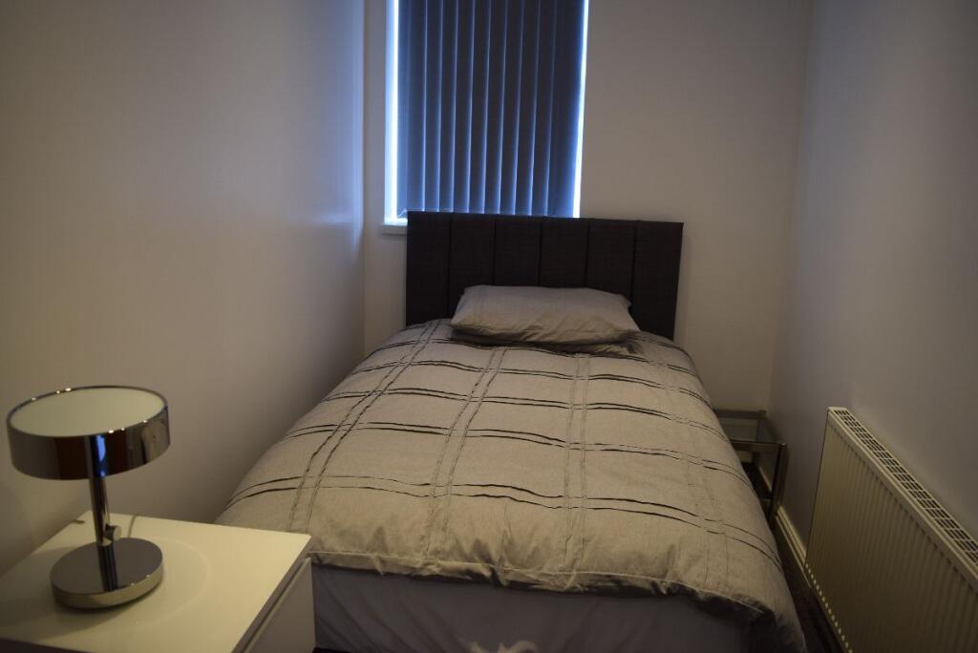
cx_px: 489
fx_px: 734
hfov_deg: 67.4
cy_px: 326
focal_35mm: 27
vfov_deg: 48.0
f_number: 4.5
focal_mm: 18
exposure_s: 1/80
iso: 400
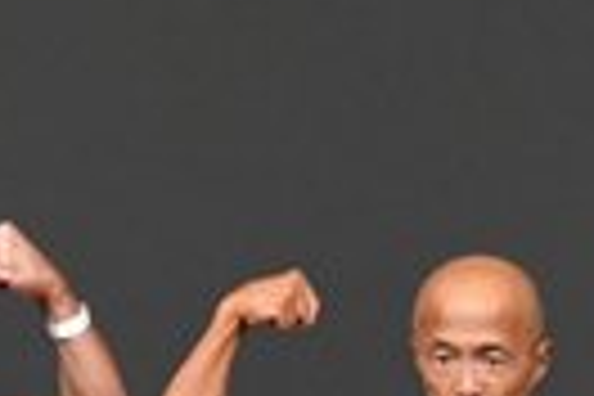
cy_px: 873
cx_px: 322
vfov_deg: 1.0
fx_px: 21795
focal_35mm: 1321
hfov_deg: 1.6
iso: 4000
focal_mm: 150
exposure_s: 1/400
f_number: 5.6
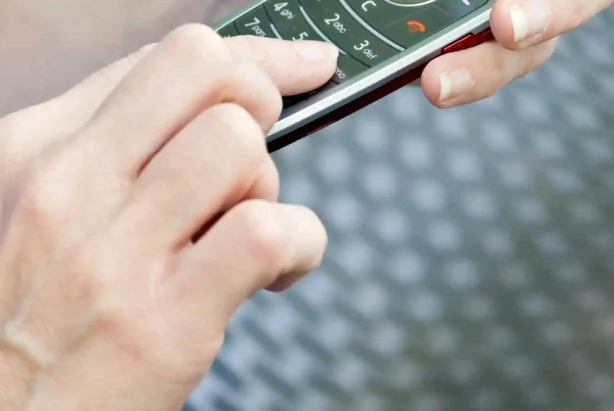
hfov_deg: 6.4
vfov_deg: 4.3
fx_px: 5466
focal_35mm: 320
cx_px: 243
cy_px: 16
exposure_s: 1/160
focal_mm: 105
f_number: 5
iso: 250
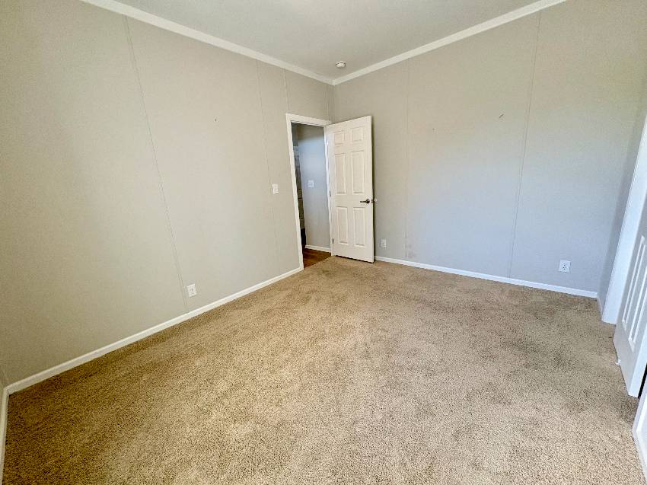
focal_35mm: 14
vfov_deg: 85.6
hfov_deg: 102.1
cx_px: 324
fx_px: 262
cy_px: 242
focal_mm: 2.22
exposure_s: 1/120
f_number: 2.2
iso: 320
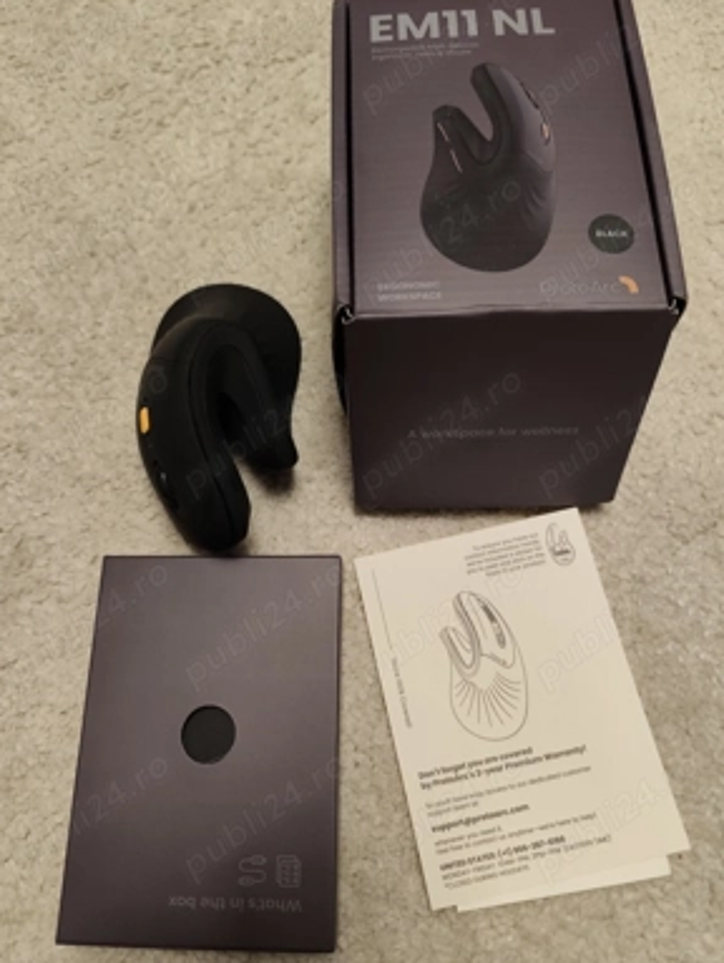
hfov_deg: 56.9
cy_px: 473
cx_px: 352
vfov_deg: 71.5
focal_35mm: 24
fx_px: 668
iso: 320
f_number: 1.65
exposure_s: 1/50
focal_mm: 6.19
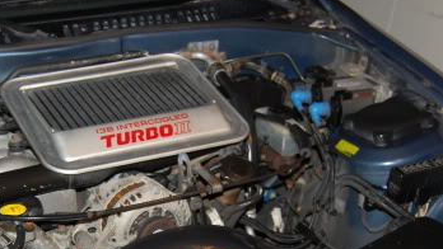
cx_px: 138
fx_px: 881
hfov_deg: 28.0
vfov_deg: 15.8
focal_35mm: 75
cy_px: 241
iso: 400
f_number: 4
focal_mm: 26
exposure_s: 1/60
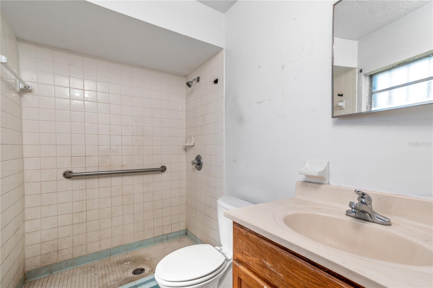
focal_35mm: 15
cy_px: 144
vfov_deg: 77.3
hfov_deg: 100.4
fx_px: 180
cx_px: 216
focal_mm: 10
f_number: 9
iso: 250
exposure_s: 1/160
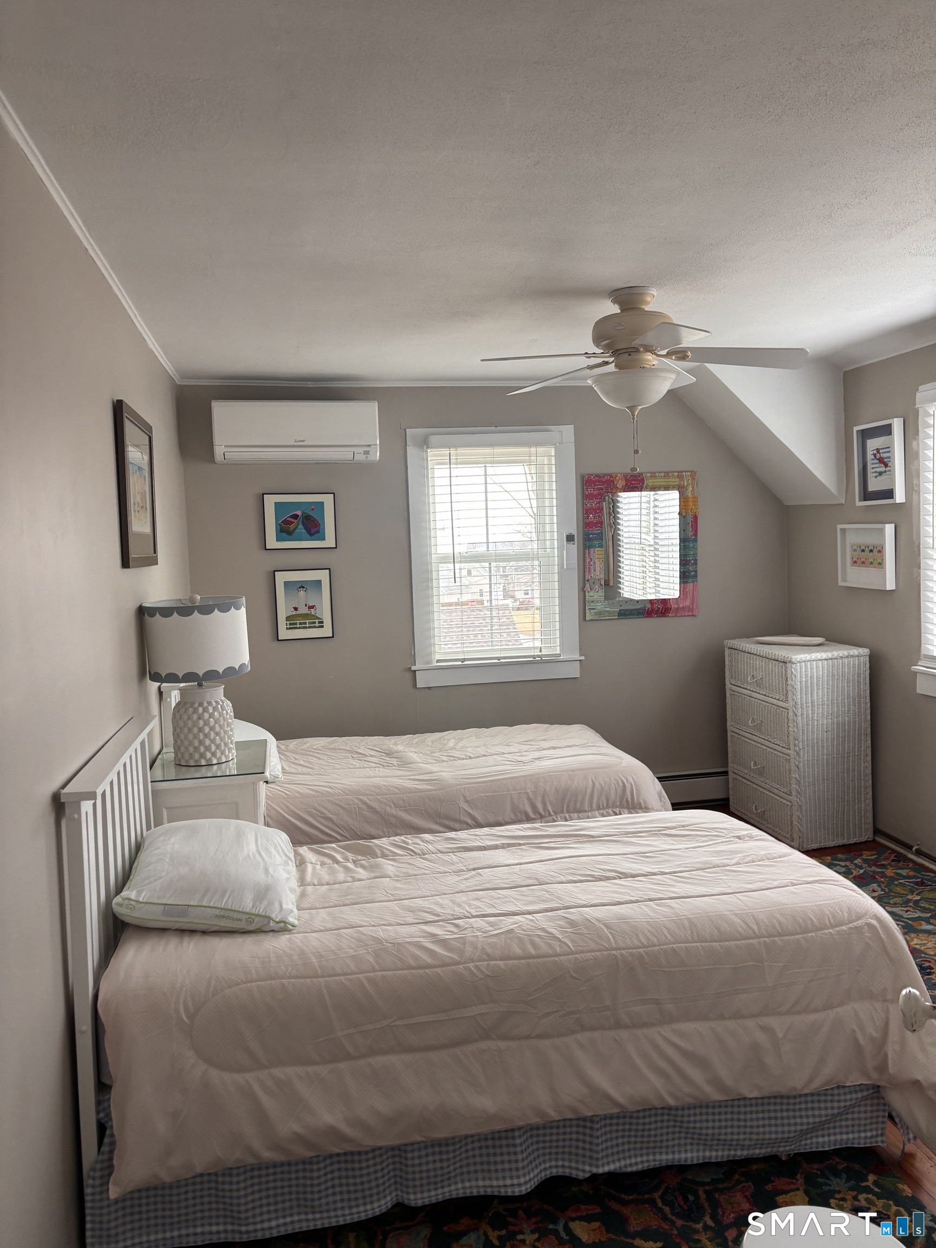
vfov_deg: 67.3
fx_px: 937
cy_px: 624
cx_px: 468
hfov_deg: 53.1
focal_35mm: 26
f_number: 1.6
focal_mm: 5.96
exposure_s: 1/60
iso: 125
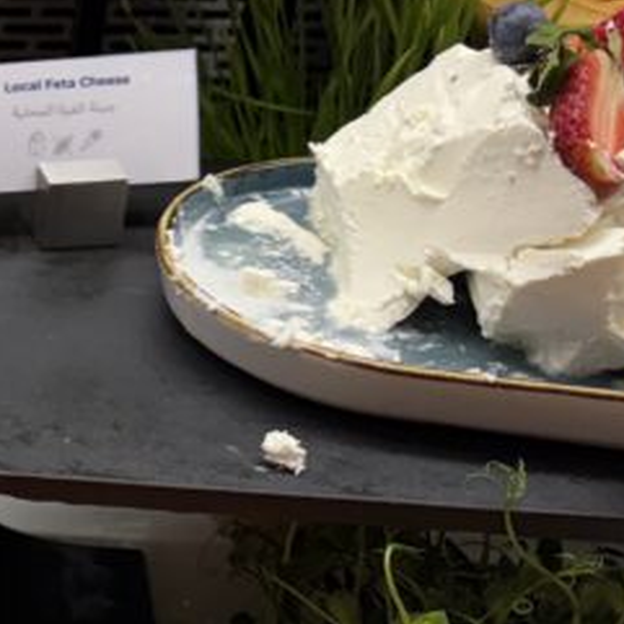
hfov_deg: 15.1
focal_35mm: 90
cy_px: 360
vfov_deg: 19.3
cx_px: -673
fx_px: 1836
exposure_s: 1/100
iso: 160
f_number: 1.78
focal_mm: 6.76
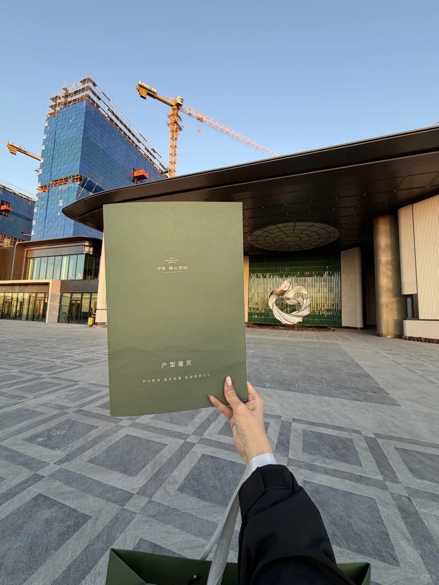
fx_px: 237
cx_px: 220
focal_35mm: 14
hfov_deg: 85.7
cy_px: 292
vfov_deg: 102.1
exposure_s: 1/153
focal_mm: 2.22
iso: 40
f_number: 2.2
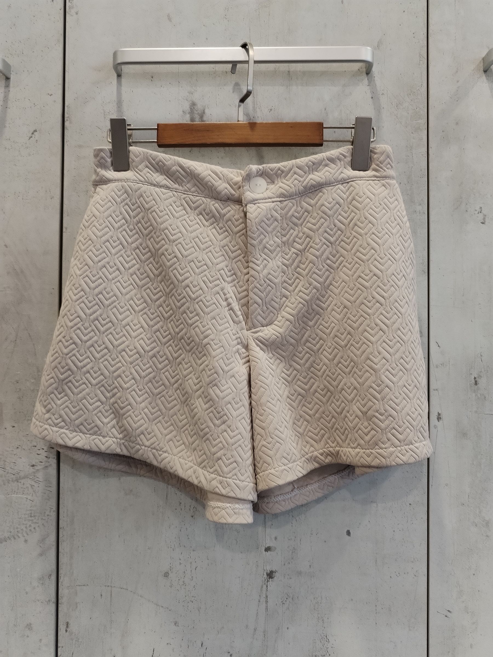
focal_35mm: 29
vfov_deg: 61.7
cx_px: 246
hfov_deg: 48.2
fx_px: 551
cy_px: 328
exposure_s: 1/33.3
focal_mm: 4.75
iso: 501
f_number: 1.8
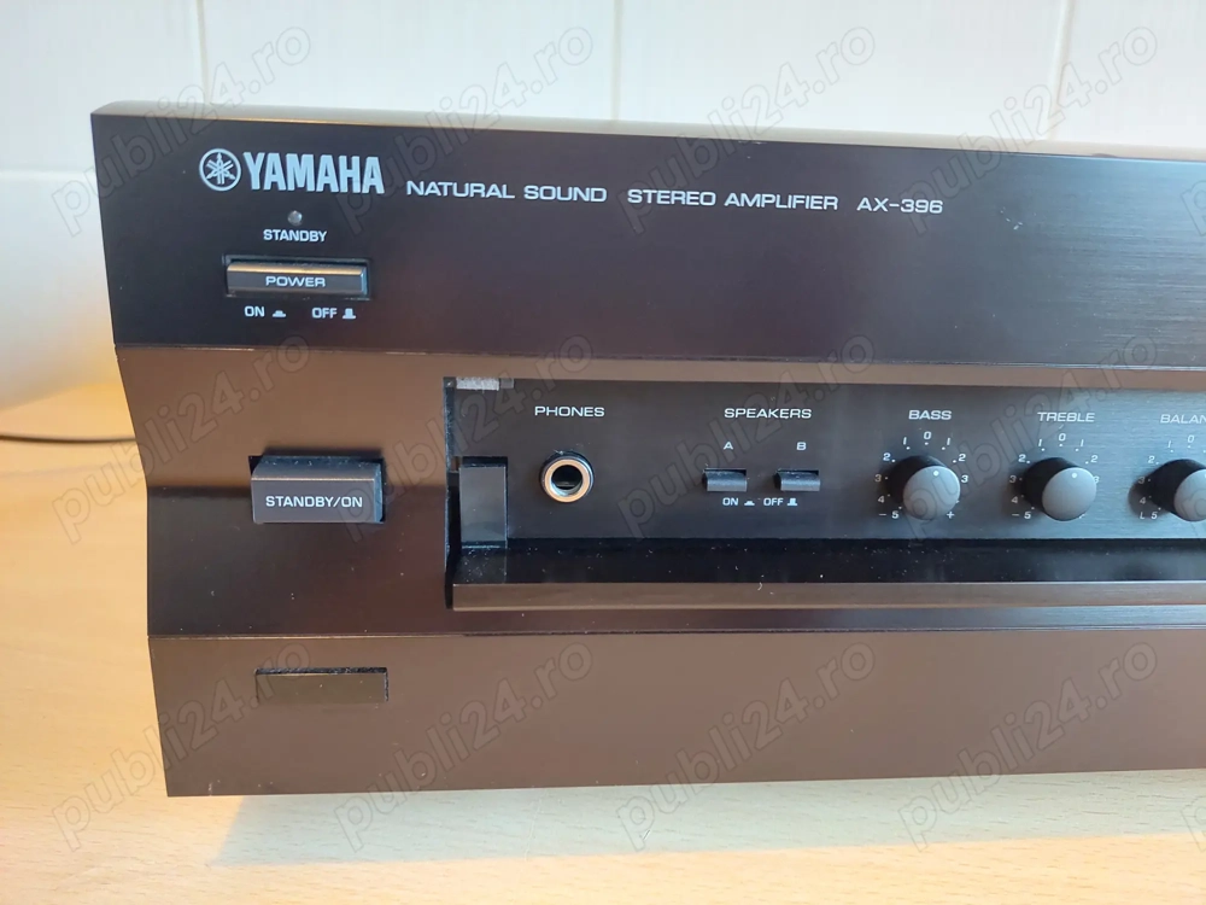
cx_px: 603
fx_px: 836
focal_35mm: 24
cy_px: 452
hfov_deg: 71.6
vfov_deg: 56.8
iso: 640
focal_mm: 5.23
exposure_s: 1/24
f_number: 1.8
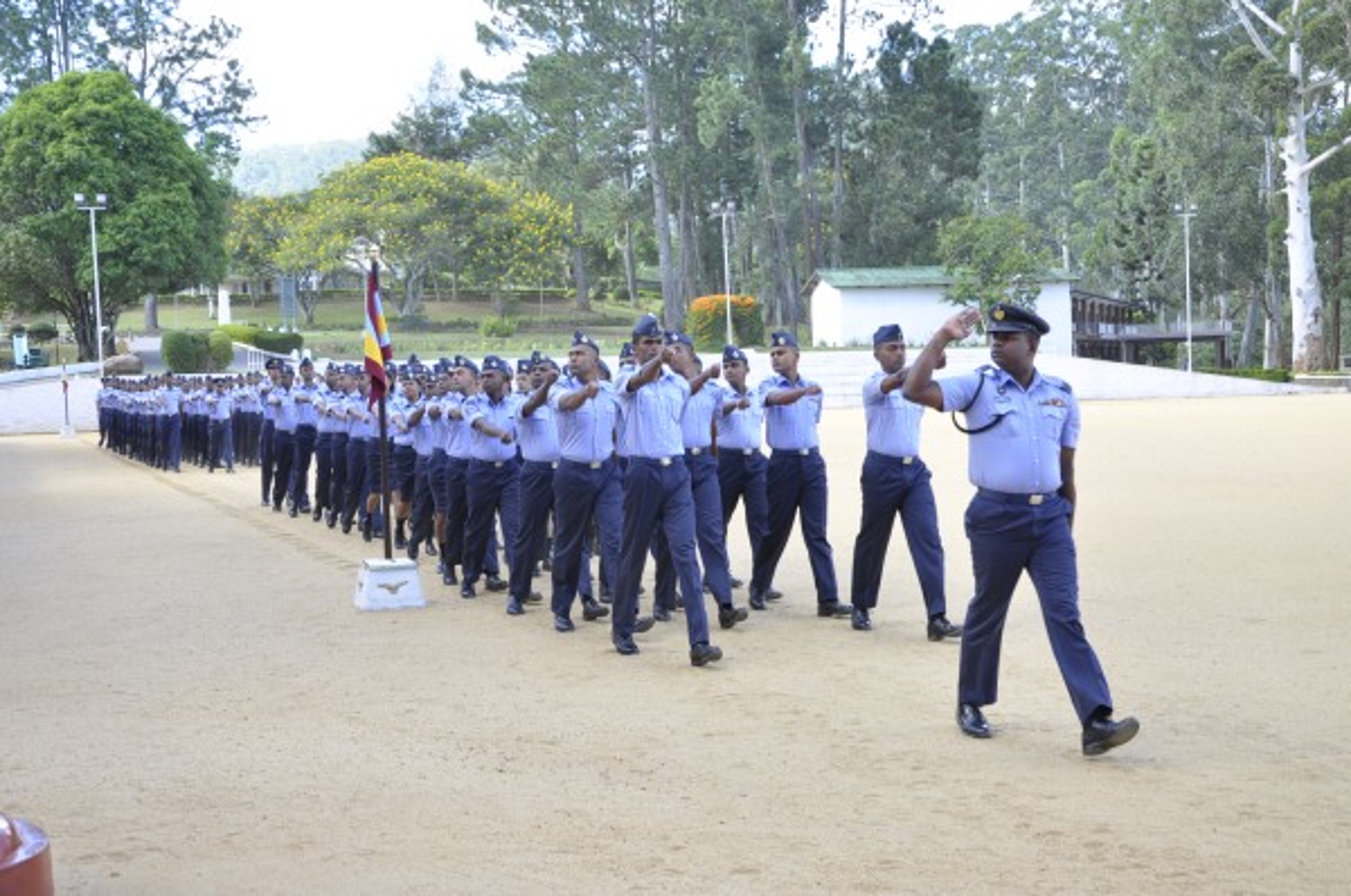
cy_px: 448
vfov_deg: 28.0
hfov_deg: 41.2
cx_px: 676
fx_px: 1798
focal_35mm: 48
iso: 200
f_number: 5.6
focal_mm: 32
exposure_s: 1/100
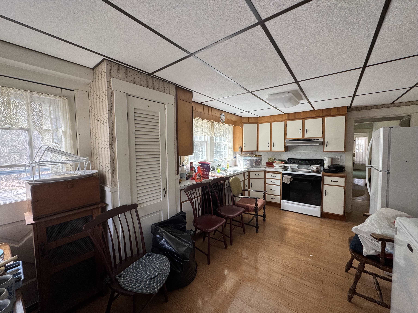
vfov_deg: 85.7
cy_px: 156
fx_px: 169
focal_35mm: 14
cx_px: 209
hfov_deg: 102.1
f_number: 2.2
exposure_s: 1/99
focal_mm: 2.22
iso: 100
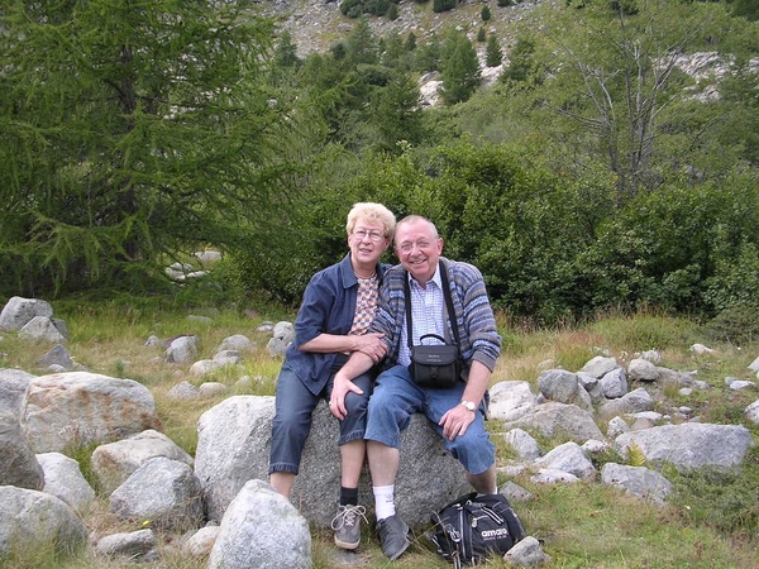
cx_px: 380
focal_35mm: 38
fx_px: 833
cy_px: 284
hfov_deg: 49.0
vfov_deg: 37.7
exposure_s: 1/247
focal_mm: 5.8
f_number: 2.8
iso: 100
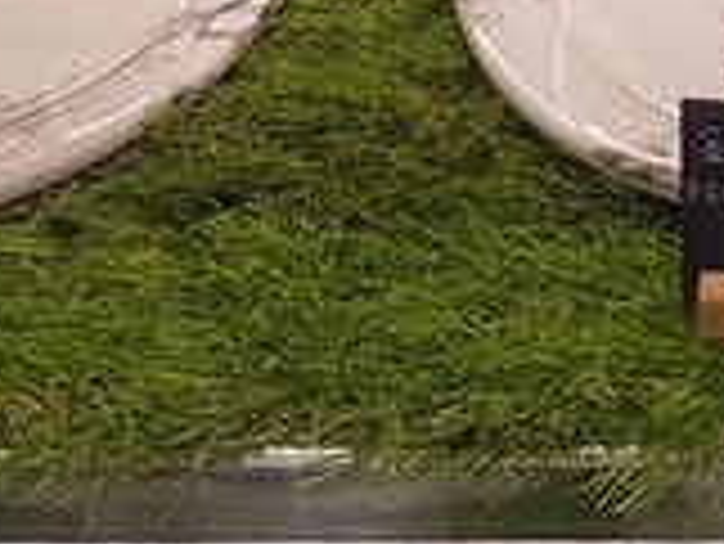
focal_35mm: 137
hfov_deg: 13.5
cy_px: -65
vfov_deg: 10.7
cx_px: 1120
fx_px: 2868
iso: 50
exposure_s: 1/120
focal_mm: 4.2
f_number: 1.7
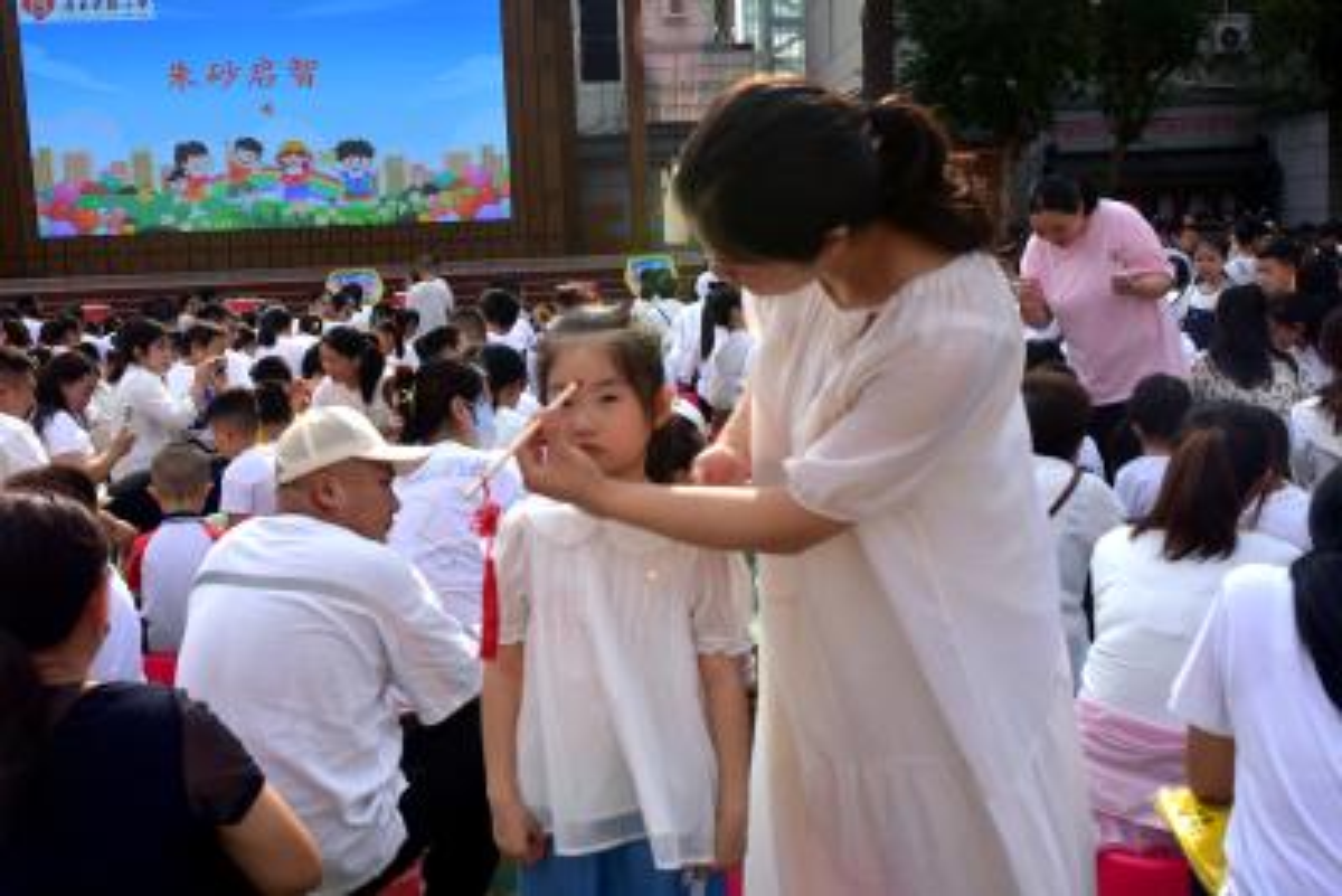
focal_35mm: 39
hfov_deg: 49.5
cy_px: 448
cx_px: 671
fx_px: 1454
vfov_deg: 34.2
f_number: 7.1
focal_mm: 26
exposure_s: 1/200
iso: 100
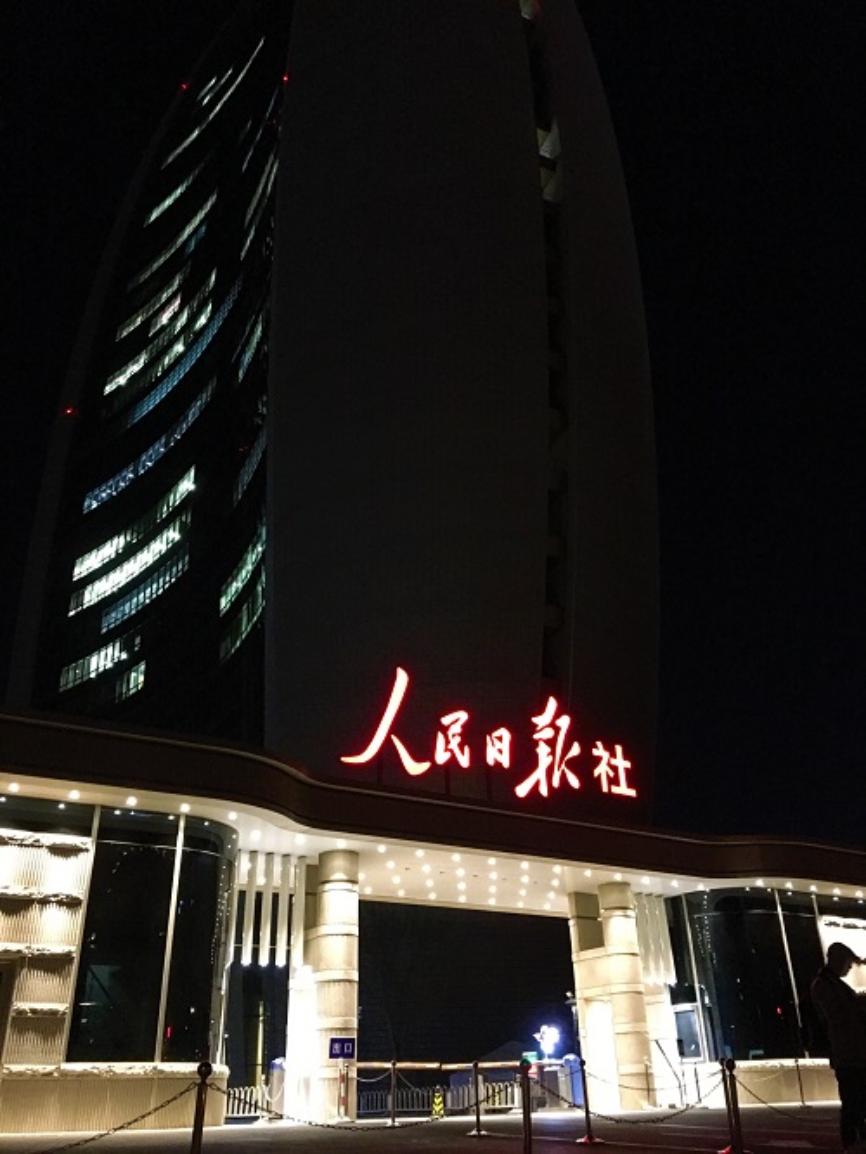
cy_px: 577
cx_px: 433
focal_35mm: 29
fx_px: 967
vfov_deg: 61.6
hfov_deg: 48.3
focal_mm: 4.15
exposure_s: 1/4
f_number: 2.2
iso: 125
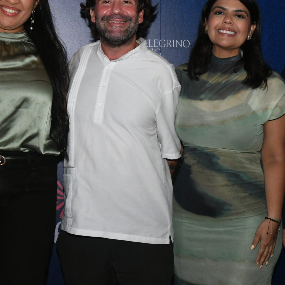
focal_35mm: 76
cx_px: 134
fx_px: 708
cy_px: 113
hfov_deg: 22.8
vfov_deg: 22.7
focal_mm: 24
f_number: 8
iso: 2000
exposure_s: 1/60
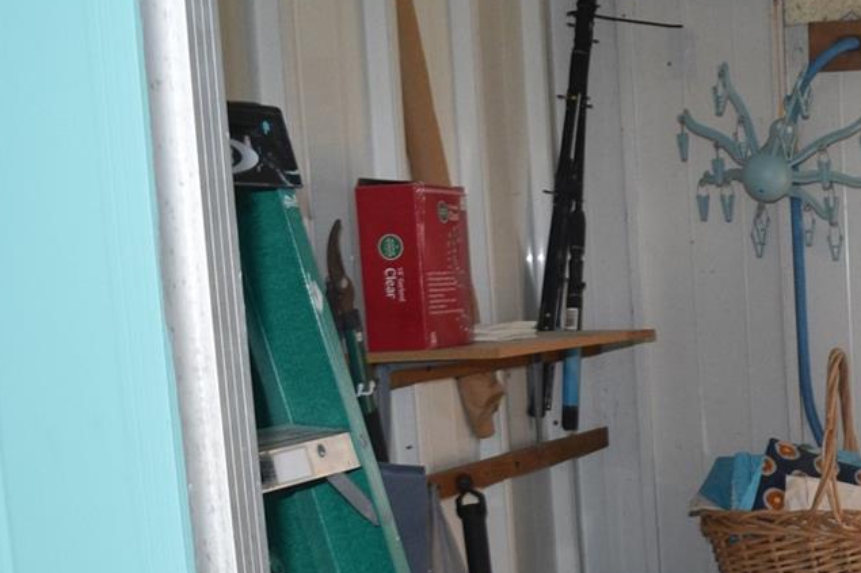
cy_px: 490
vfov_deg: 19.7
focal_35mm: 68
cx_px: 990
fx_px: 1626
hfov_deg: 26.8
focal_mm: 18
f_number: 5.6
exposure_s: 1/125
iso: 640
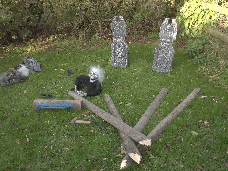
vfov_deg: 42.9
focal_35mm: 33
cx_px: 114
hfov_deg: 55.4
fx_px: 217
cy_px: 86
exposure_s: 1/80
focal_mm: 5.9
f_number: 3.3
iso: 80
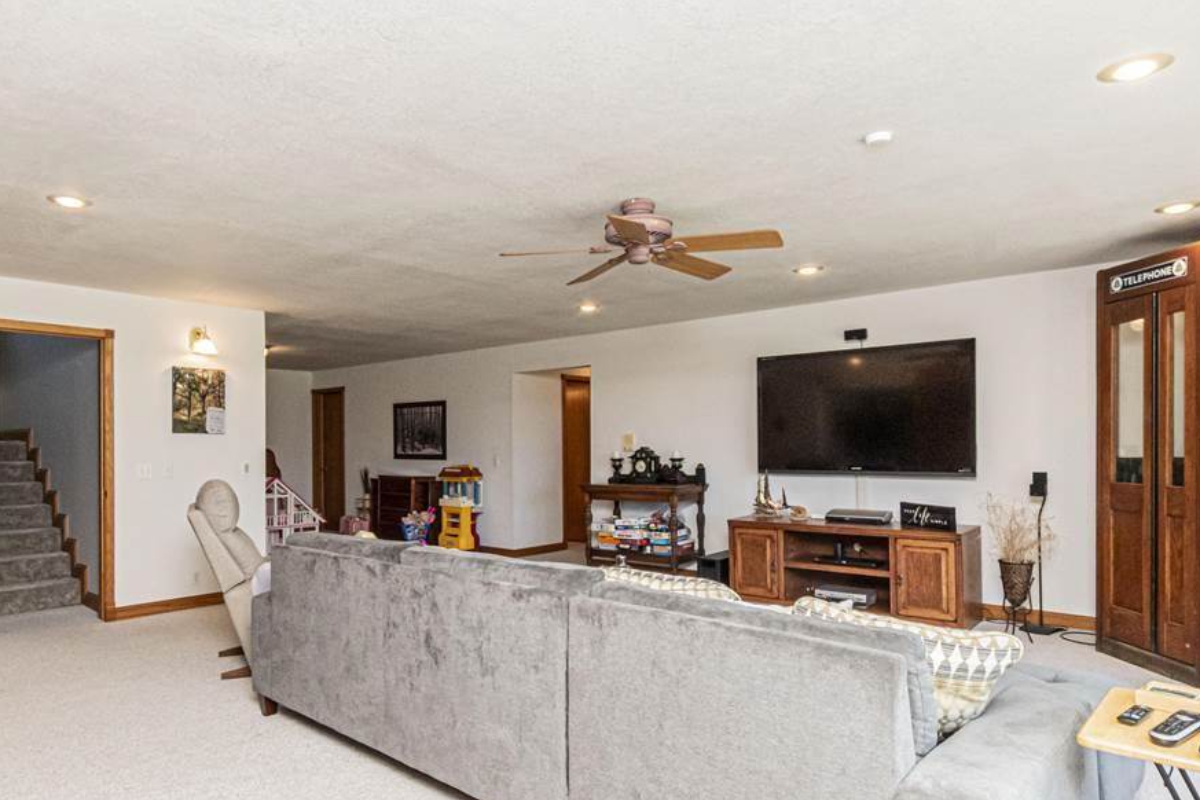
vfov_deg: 57.0
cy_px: 453
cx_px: 503
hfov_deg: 78.0
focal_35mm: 22
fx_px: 733
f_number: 14
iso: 1250
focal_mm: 10
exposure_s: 1/60
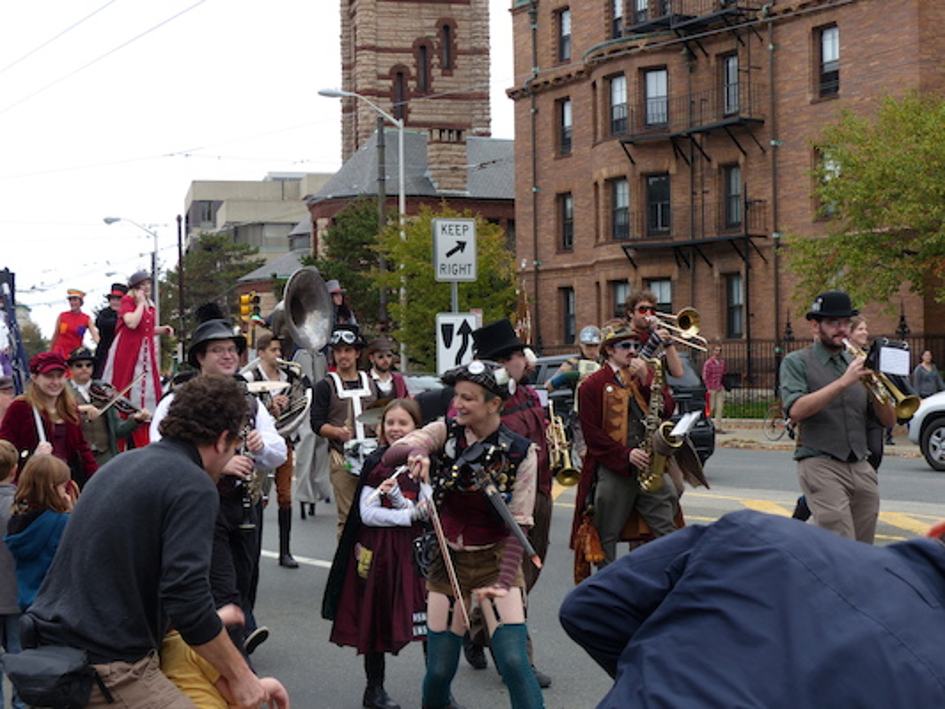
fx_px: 1502
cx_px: 472
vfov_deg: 26.6
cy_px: 354
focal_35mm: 55
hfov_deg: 34.9
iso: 100
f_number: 4
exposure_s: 1/200
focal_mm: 9.9
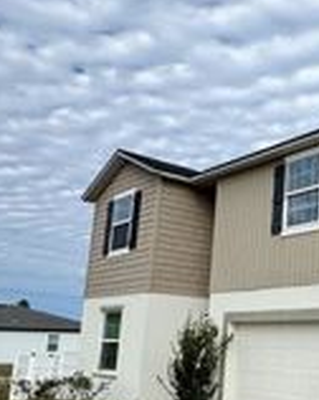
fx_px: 544
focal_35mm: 46
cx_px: 411
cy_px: 253
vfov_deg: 40.1
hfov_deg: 27.5
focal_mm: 2.22
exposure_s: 1/2674
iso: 50
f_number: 2.2
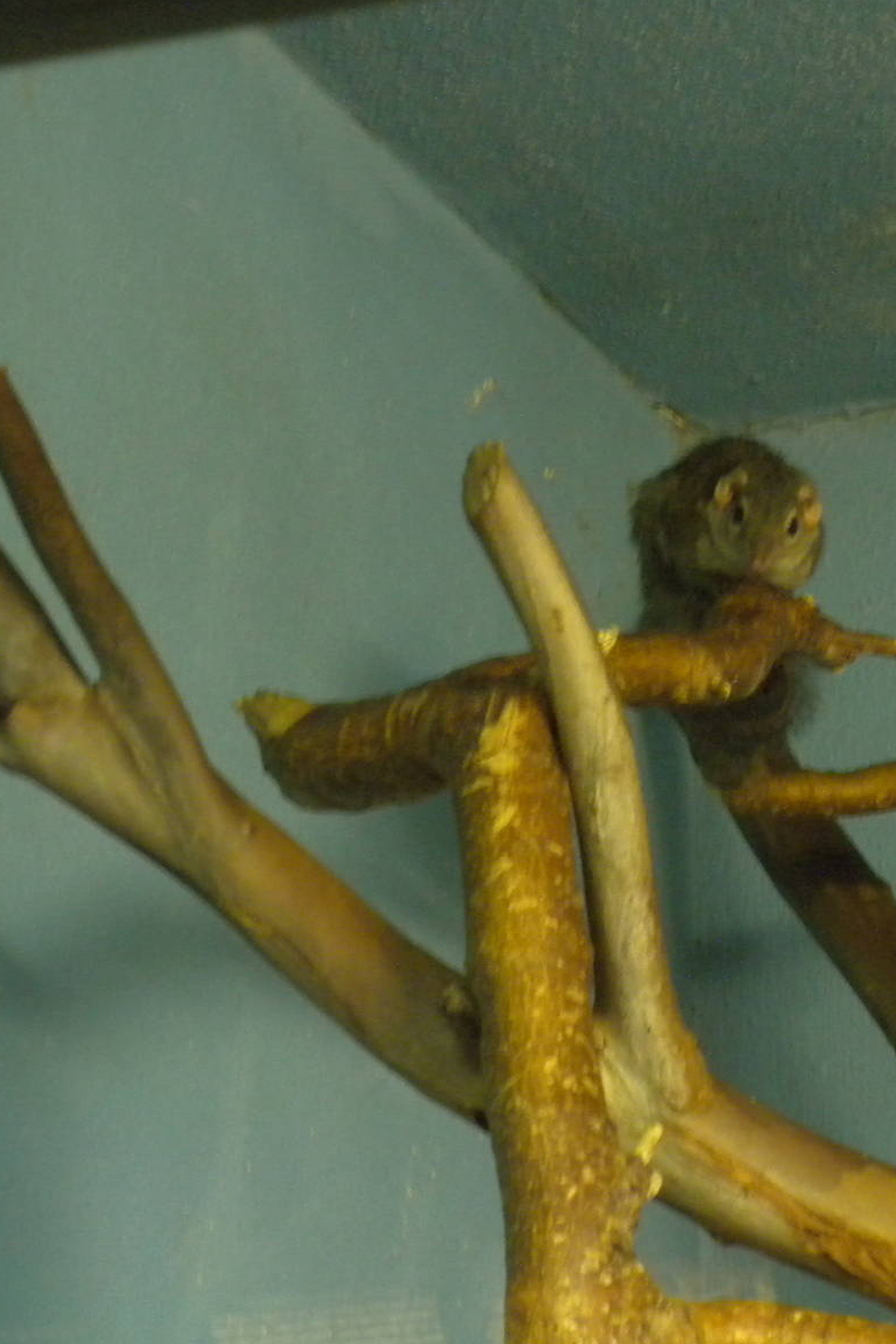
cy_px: 667
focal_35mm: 169
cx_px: 722
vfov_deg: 12.2
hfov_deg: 8.1
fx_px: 6311
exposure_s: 1/4.6
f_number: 5.1
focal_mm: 21
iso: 400
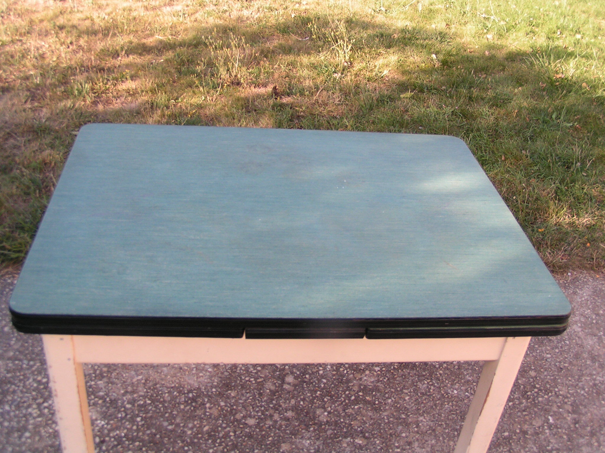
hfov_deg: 49.0
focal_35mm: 38
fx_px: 664
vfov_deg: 37.7
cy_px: 226
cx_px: 302
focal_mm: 5.8
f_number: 4.5
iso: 50
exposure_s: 1/100
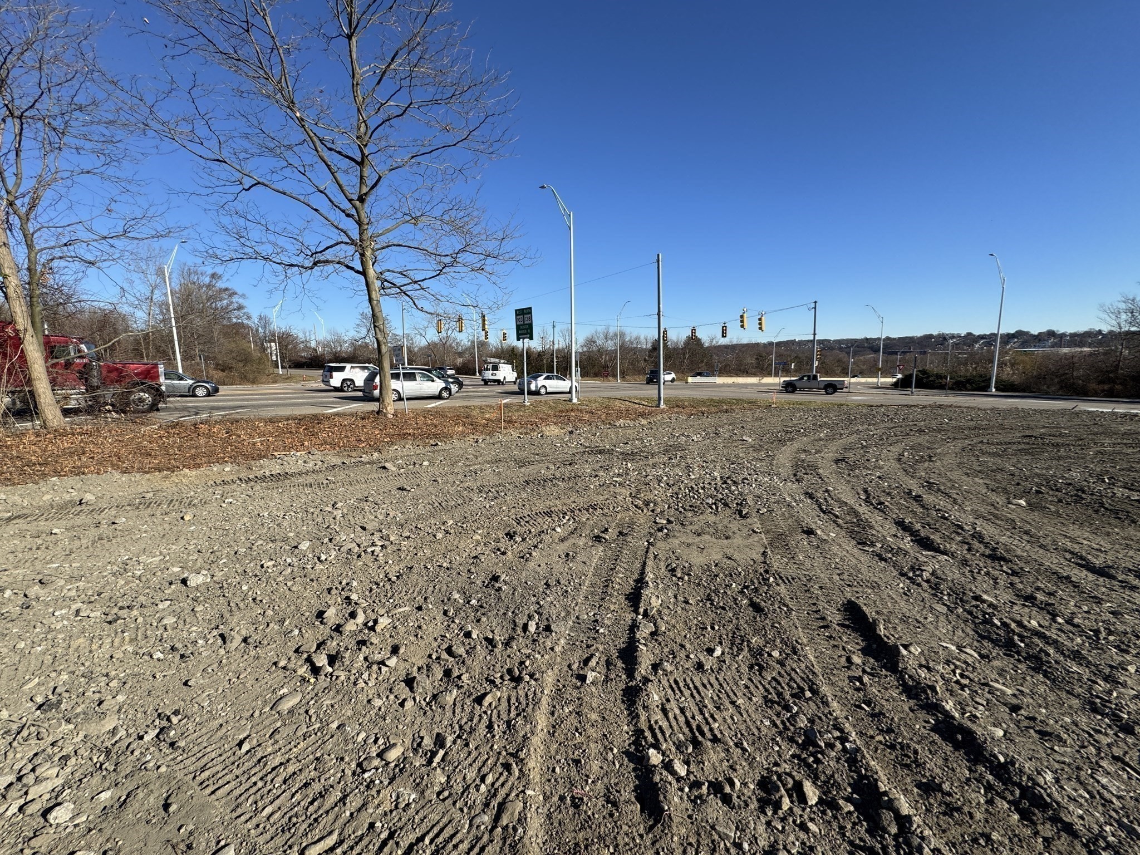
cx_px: 570
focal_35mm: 14
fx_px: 461
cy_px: 428
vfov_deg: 85.7
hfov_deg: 102.1
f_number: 2.2
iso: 40
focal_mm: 2.22
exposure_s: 1/2028
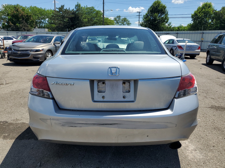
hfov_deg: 67.3
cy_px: 84
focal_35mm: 26
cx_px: 112
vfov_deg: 53.1
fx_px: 169
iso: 50
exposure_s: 1/5000
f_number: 1.5
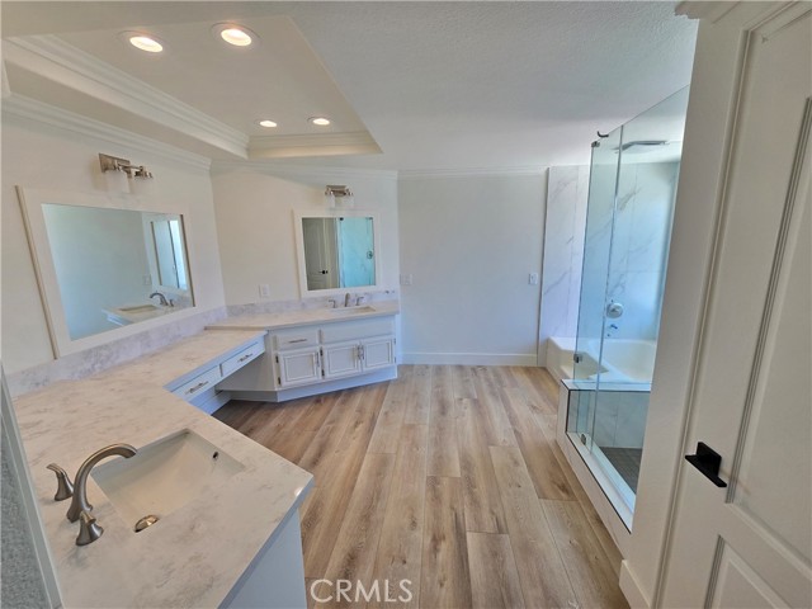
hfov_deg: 106.2
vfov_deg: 89.9
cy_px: 304
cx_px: 406
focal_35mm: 13
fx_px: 305
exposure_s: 1/120
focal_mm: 2.2
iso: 64
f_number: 2.2
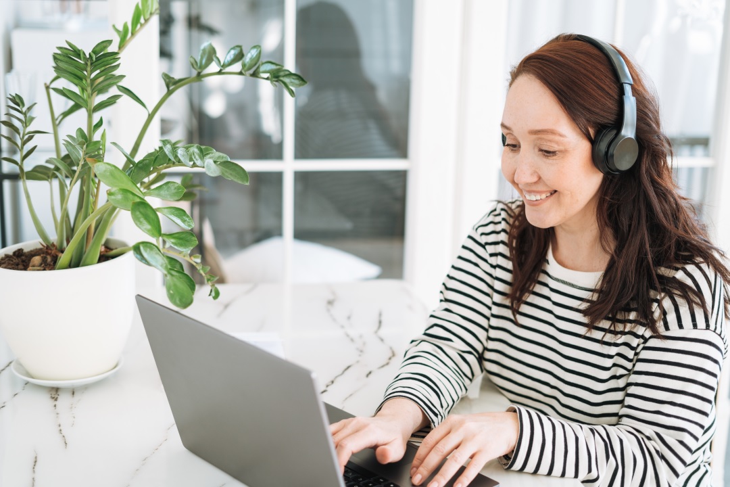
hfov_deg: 39.6
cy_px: 244
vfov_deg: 27.0
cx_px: 365
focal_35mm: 50
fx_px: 1014
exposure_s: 1/125
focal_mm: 50
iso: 250
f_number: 2.2
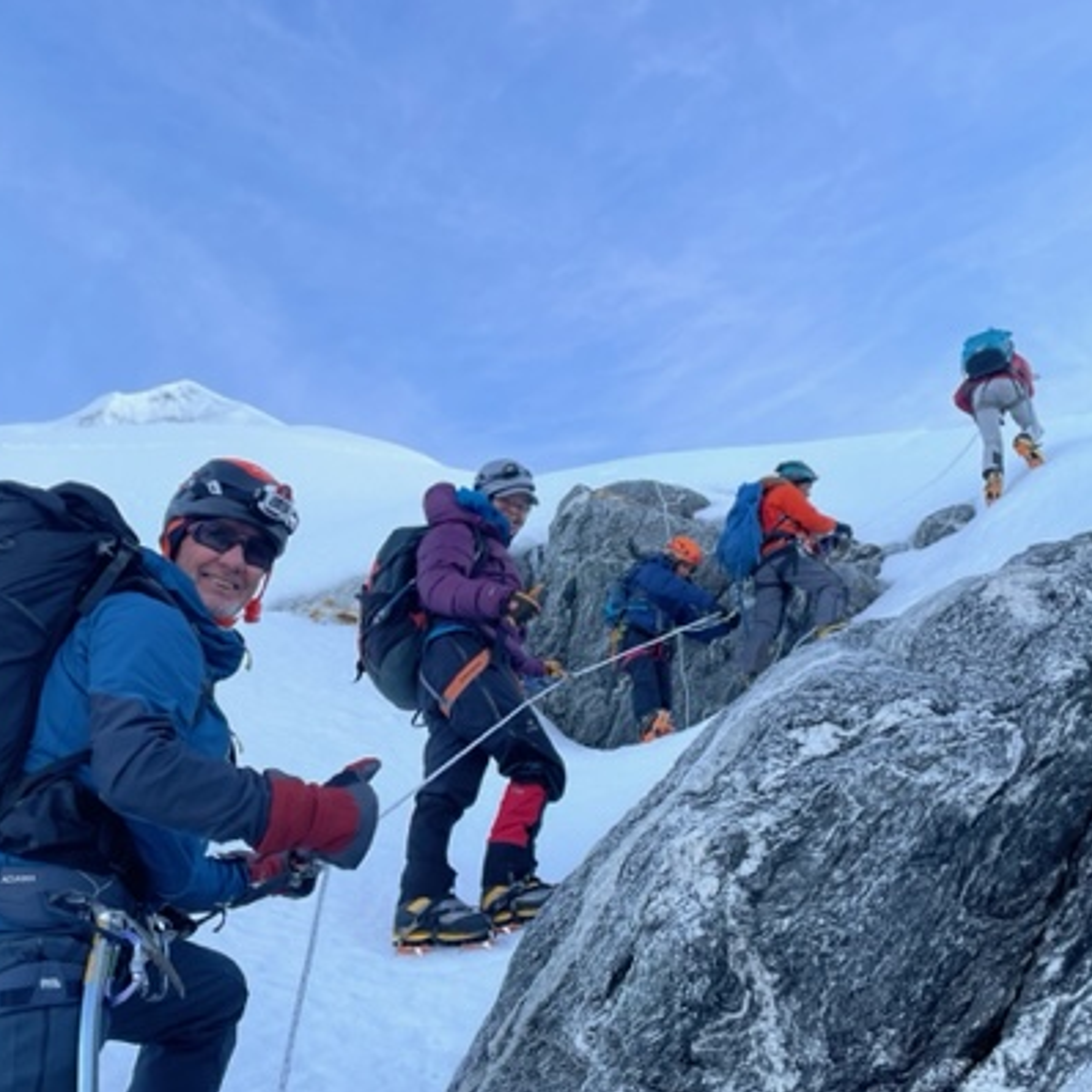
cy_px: 631
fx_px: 1321
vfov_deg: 44.8
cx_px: 442
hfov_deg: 44.7
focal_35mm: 37
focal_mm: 4.2
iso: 32
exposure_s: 1/239
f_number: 1.6
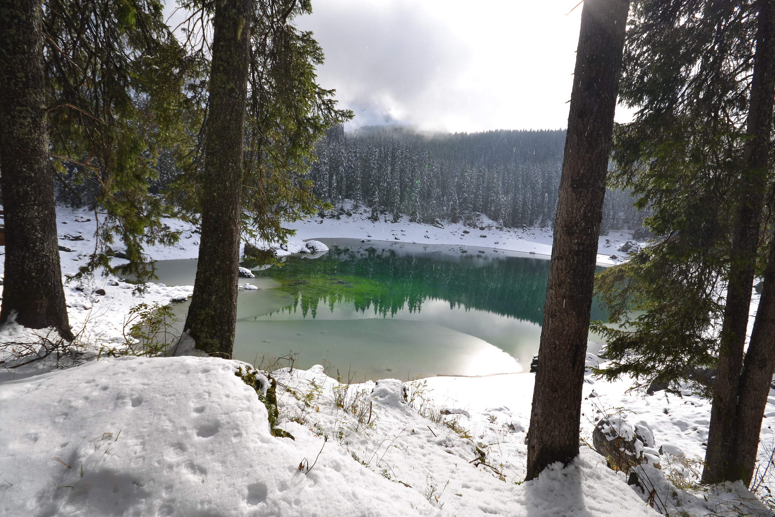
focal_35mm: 16
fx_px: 344
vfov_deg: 73.7
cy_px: 242
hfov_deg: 96.7
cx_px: 376
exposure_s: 1/320
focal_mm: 10
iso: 100
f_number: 9
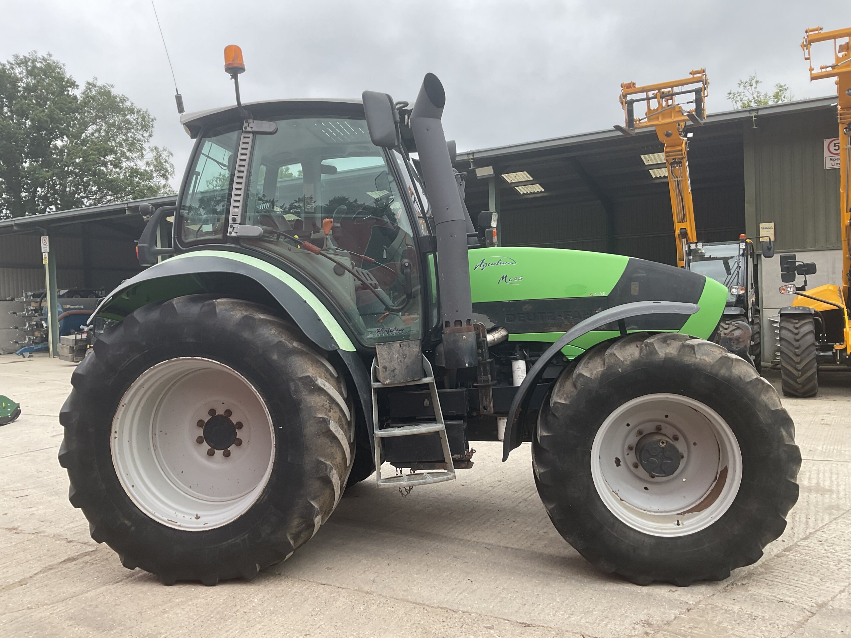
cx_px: 426
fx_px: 713
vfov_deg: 48.2
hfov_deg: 61.7
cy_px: 319
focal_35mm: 29
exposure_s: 1/360
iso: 16
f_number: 1.8
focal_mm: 3
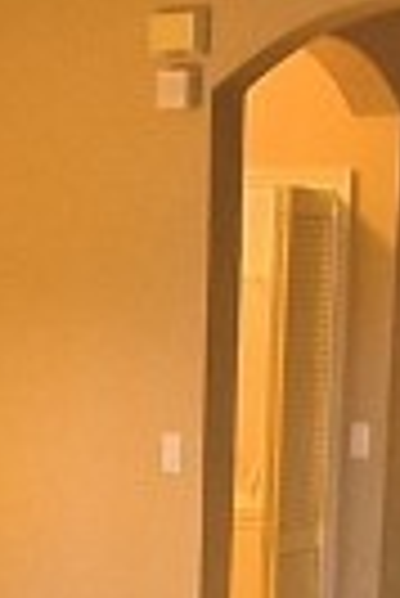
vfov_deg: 17.9
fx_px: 1596
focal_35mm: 96
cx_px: 63
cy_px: 1003
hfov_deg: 14.2
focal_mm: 2.13
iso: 1269
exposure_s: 1/40
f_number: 2.2
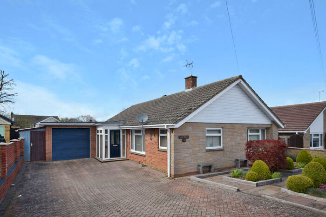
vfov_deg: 59.5
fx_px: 190
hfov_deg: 81.2
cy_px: 108
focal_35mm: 21
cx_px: 163
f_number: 8
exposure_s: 1/250
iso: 100
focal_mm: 14
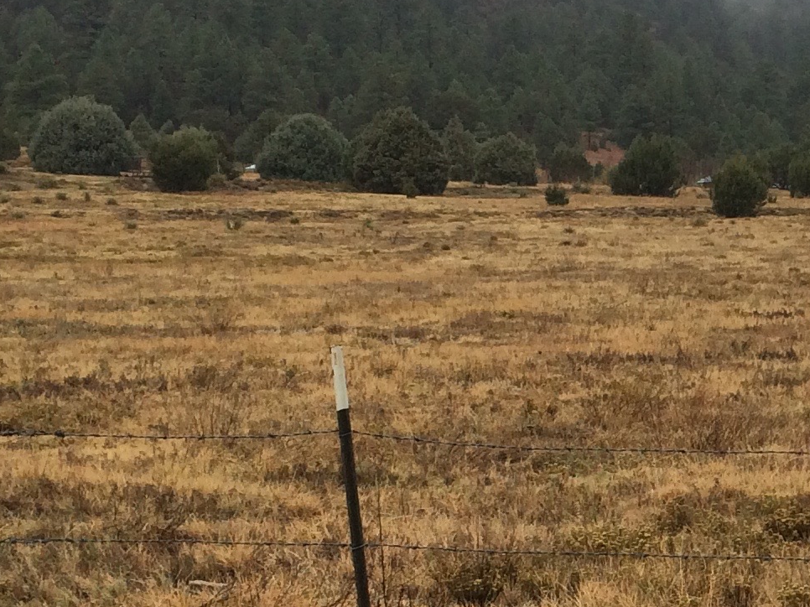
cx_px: 1017
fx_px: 2293
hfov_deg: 18.8
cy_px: 438
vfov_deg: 15.0
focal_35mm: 98
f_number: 2.2
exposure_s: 1/554
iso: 32
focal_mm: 4.15
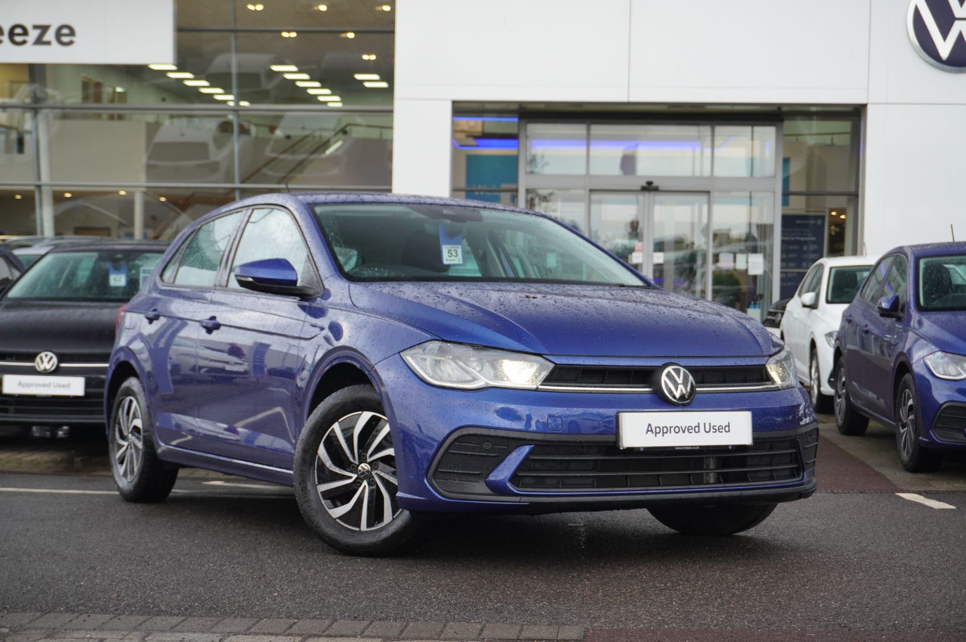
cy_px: 321
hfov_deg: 33.4
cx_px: 483
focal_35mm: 60
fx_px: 1609
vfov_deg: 22.6
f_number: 5.6
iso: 800
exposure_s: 1/160
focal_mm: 40
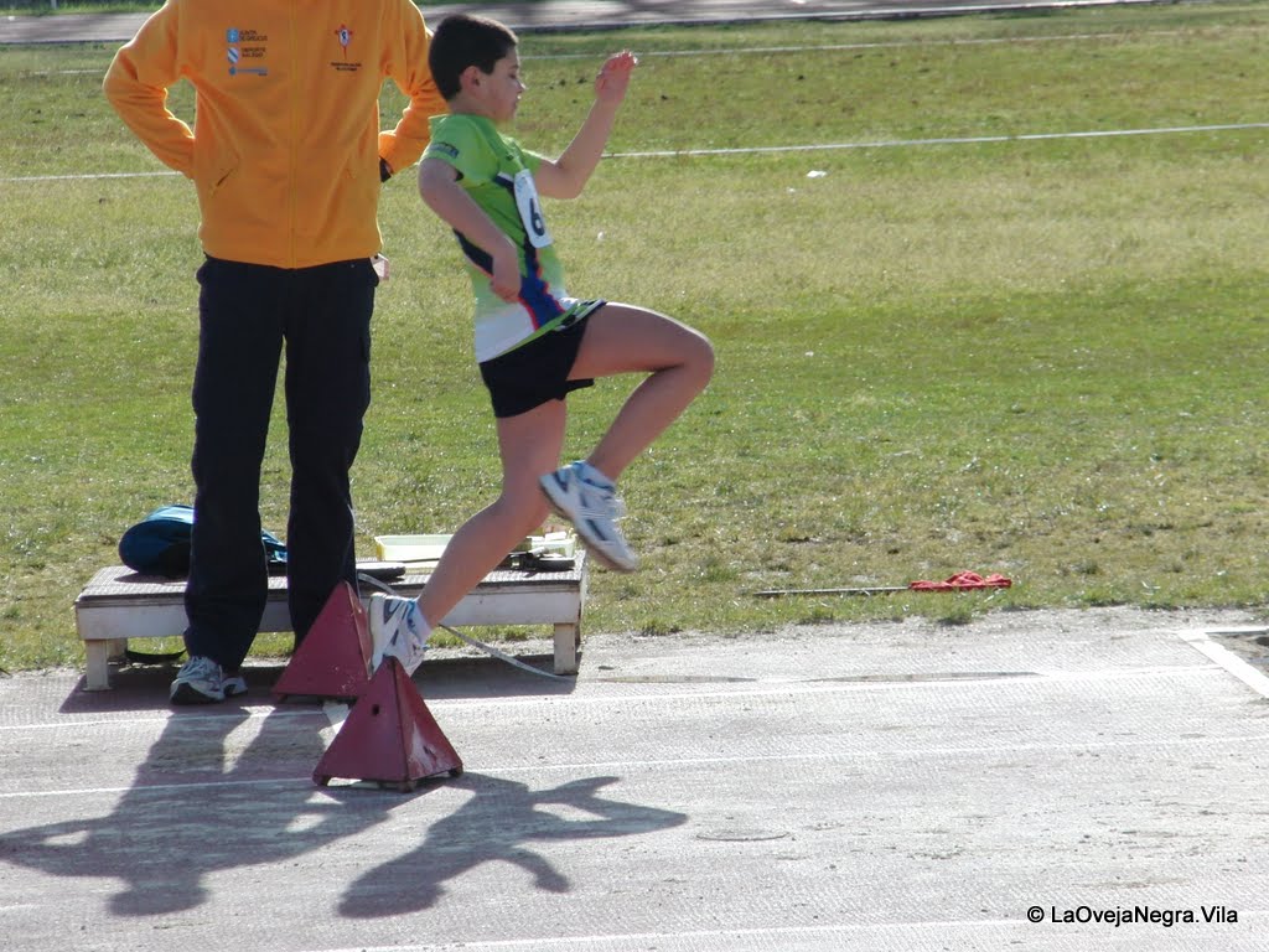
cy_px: 476
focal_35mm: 251
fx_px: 9201
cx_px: 634
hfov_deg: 7.9
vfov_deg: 5.9
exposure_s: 1/640
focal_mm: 44.4
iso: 100
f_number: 4.5
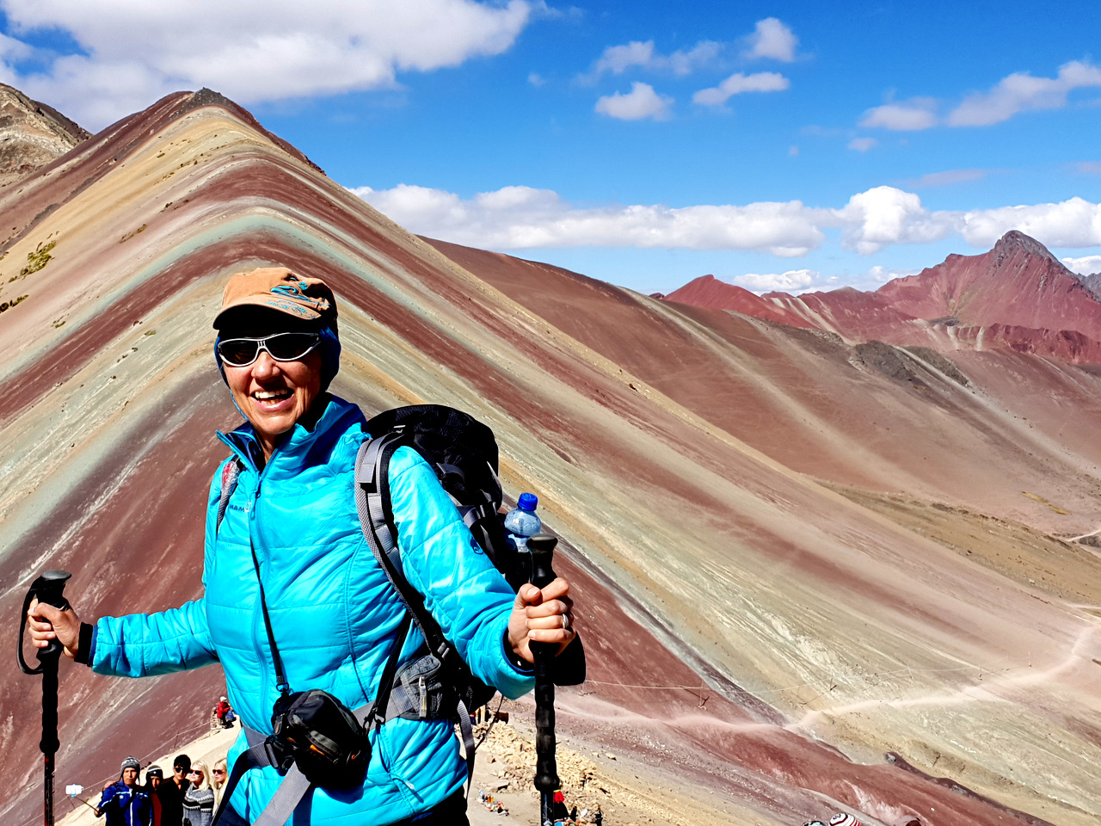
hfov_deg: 67.3
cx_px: 550
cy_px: 413
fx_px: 827
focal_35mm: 26
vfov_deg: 53.1
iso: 50
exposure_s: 1/1550
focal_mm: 4.3
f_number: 2.4
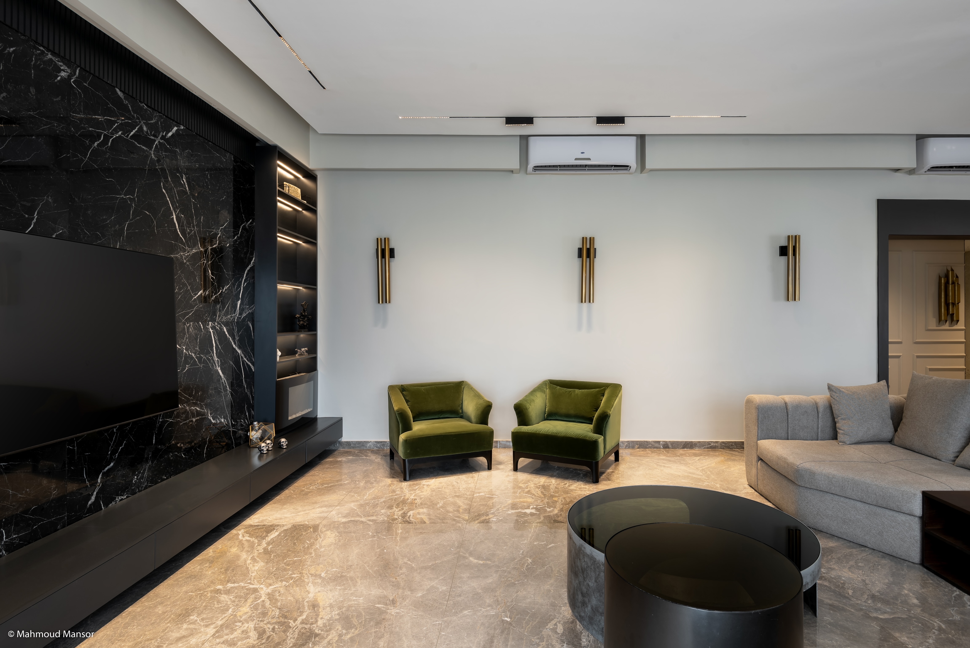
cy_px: 324
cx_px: 485
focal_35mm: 19
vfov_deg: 64.6
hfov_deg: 86.9
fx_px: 512
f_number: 8
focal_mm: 19
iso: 64
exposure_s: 1
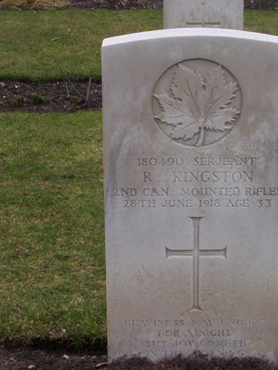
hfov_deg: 14.5
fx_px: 1092
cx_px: 169
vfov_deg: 19.3
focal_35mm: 102
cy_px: 209
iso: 100
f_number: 3.62
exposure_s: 1/270
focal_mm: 10.76
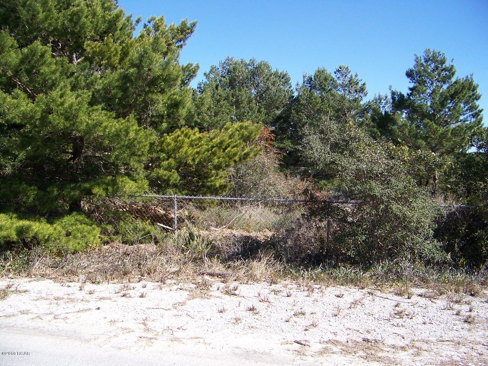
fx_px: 508
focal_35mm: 36
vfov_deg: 39.7
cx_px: 244
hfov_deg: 51.4
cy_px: 183
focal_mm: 5.85
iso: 64
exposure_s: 1/640
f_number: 2.8
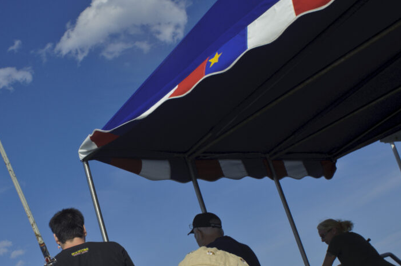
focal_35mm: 53
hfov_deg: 36.6
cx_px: 100
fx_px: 590
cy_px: 196
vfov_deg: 25.2
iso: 200
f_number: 10
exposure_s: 1/640
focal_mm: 24
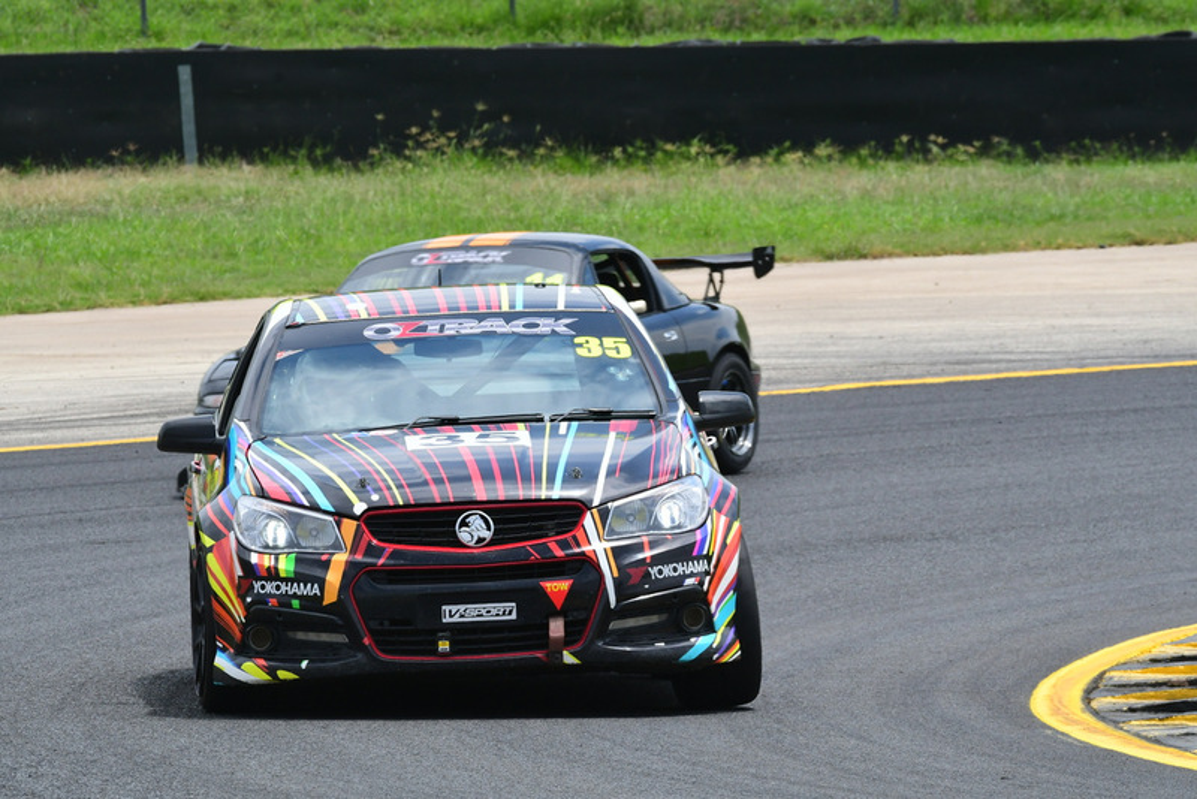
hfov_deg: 4.3
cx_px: 598
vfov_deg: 2.9
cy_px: 400
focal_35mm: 480
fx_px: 15965
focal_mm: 320
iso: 640
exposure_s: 1/640
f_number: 13
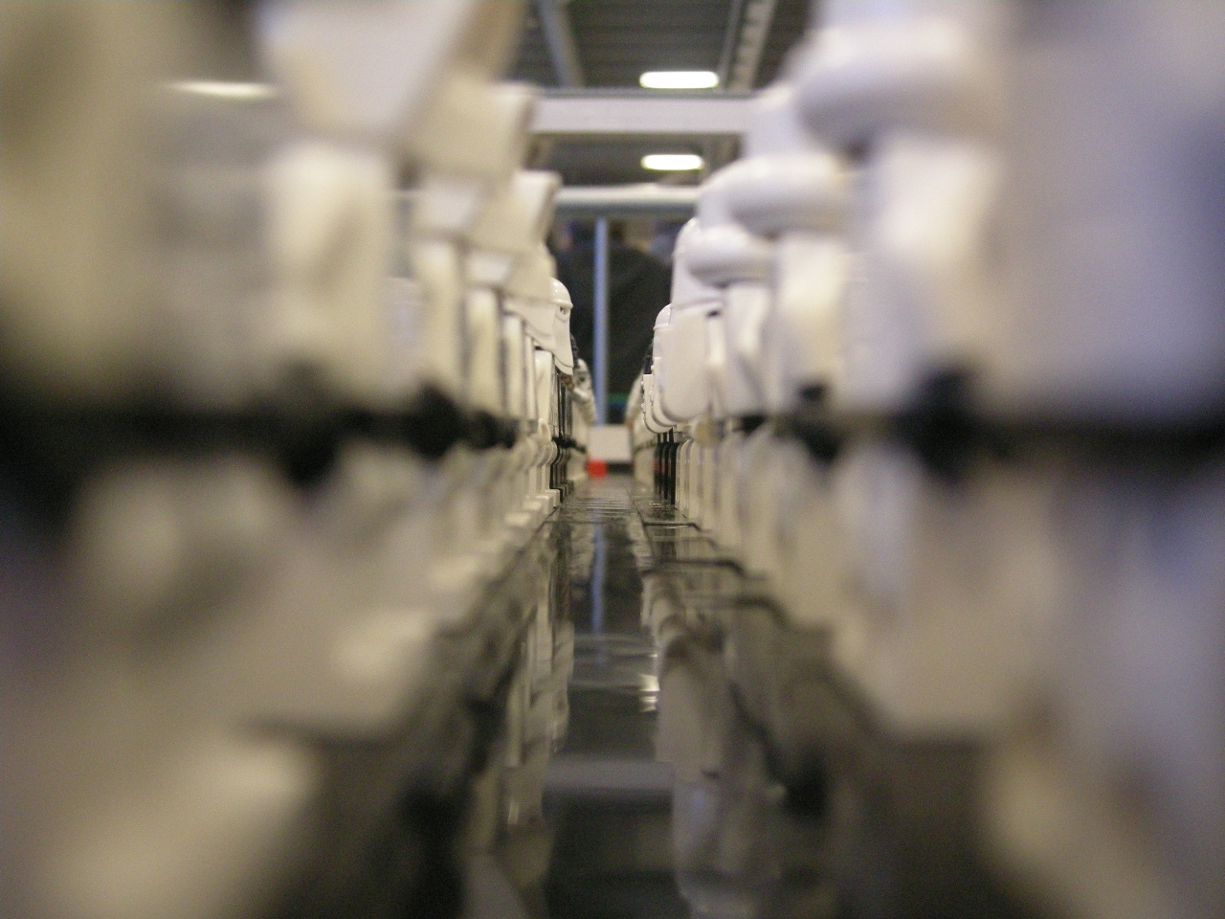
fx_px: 1274
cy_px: 460
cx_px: 612
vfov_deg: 39.7
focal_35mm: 36
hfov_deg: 51.4
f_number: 2.7
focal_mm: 7.5
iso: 400
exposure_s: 1/19.4
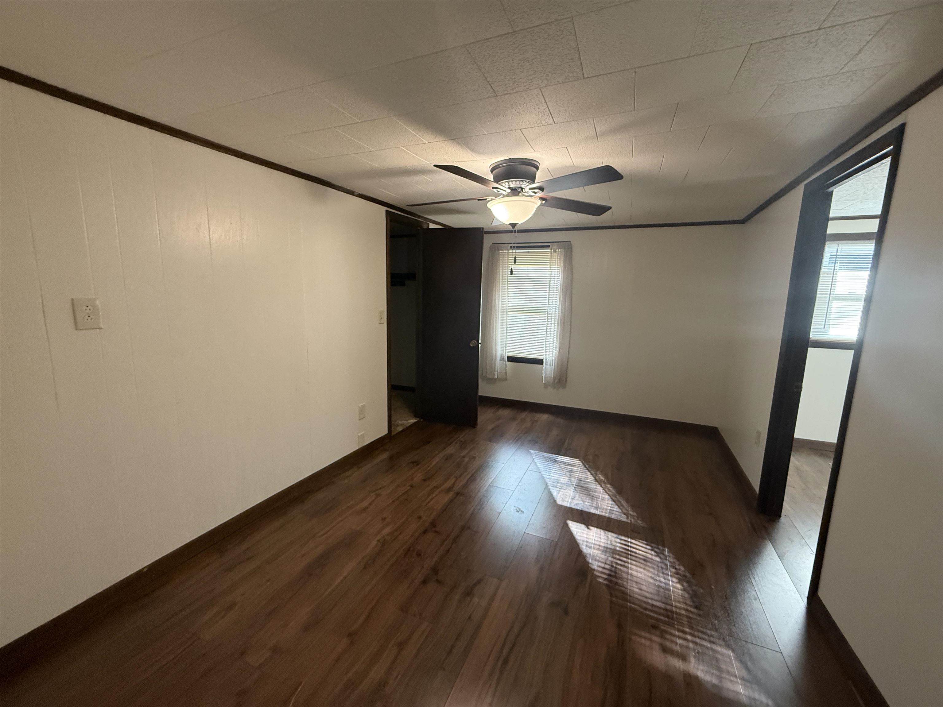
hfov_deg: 102.1
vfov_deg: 85.7
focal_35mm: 14
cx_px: 472
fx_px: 381
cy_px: 354
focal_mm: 2.22
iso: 400
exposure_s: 1/60
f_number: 2.2
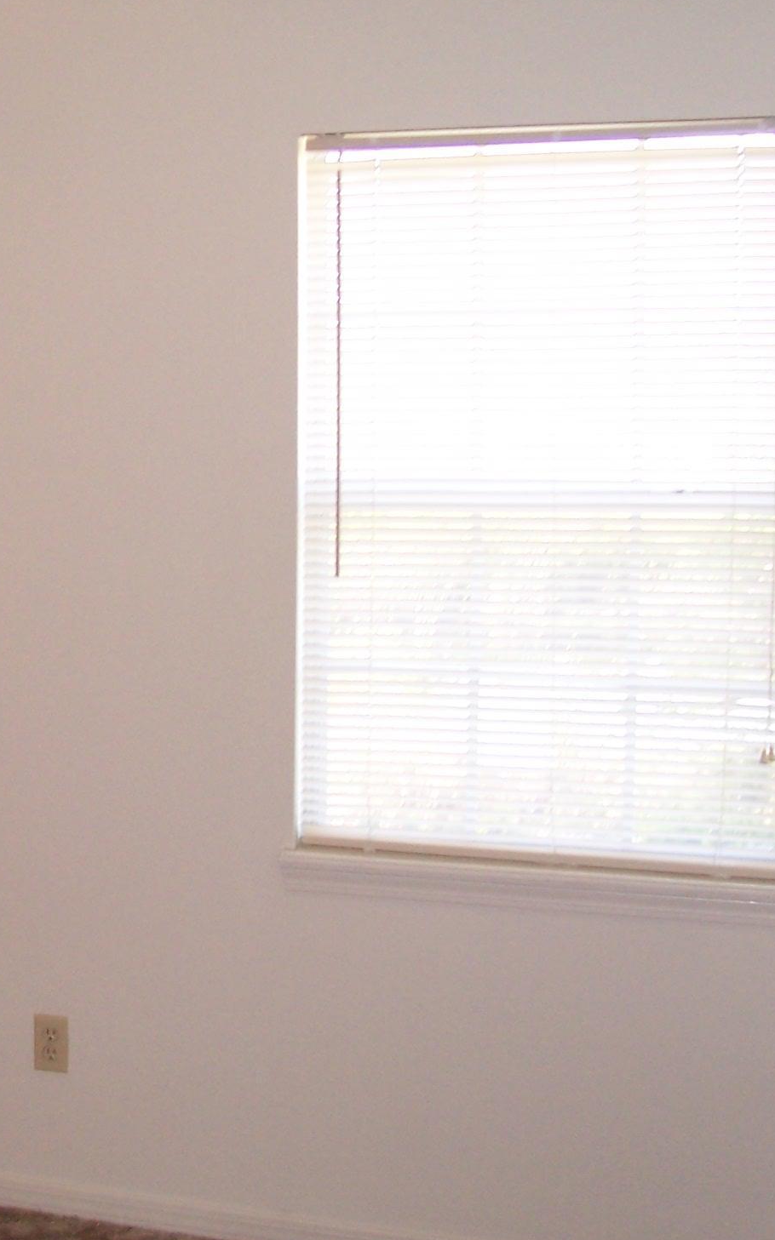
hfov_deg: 21.7
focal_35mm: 57
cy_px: 580
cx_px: -37
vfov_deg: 35.7
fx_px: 1927
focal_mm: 5.6
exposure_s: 1/60
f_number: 2.7
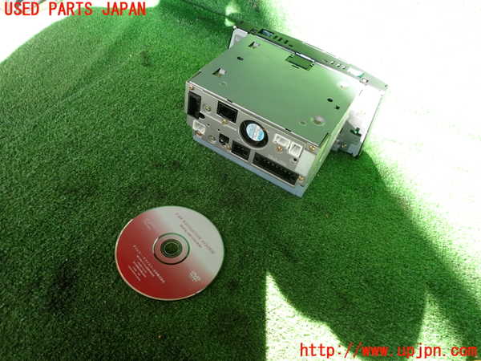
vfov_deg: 54.9
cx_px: 240
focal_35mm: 25
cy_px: 180
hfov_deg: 69.4
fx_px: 347
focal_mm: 4.5
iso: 100
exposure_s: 1/60
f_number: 2.8
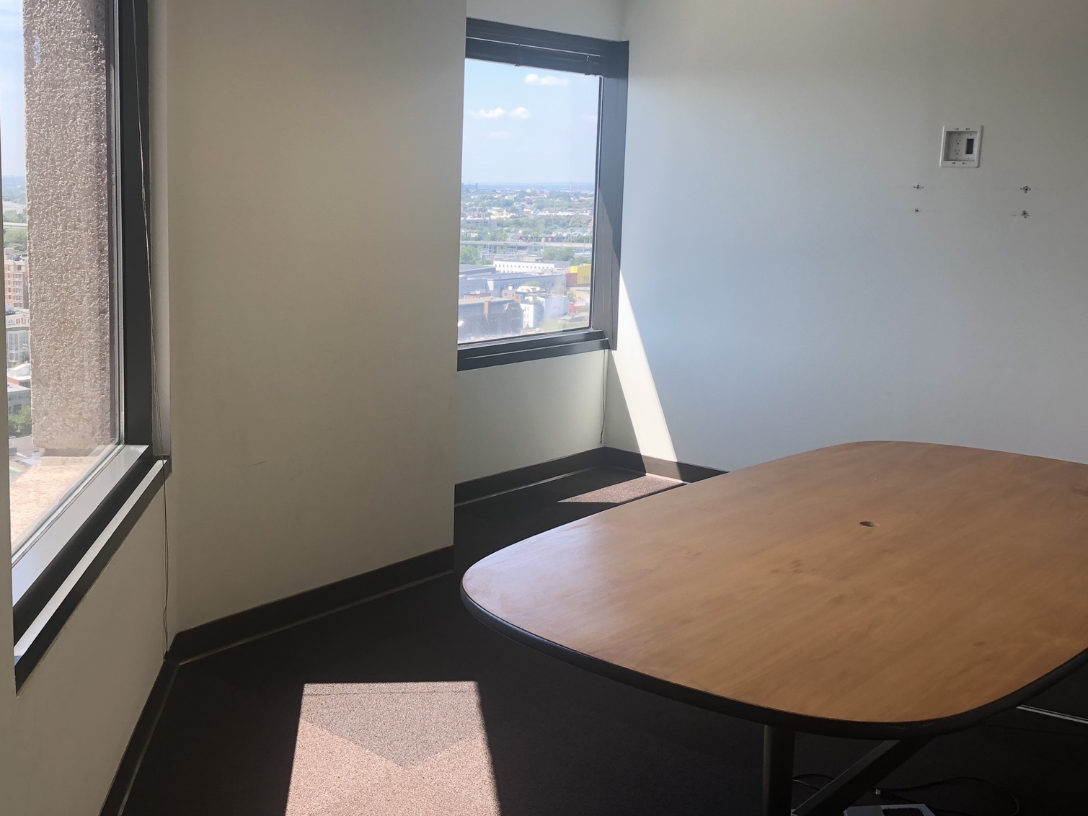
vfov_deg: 37.6
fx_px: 1194
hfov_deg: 48.4
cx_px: 397
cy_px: 343
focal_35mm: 38
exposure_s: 1/123
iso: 20
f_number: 1.8
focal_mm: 4
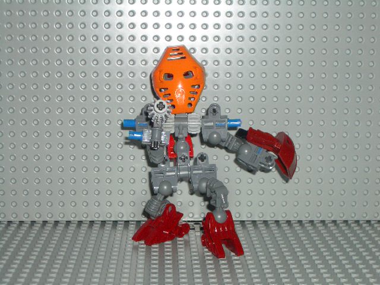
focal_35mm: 74
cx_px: 190
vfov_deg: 19.9
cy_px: 142
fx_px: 812
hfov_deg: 26.3
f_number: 3.9
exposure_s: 1/60
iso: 100
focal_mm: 12.2
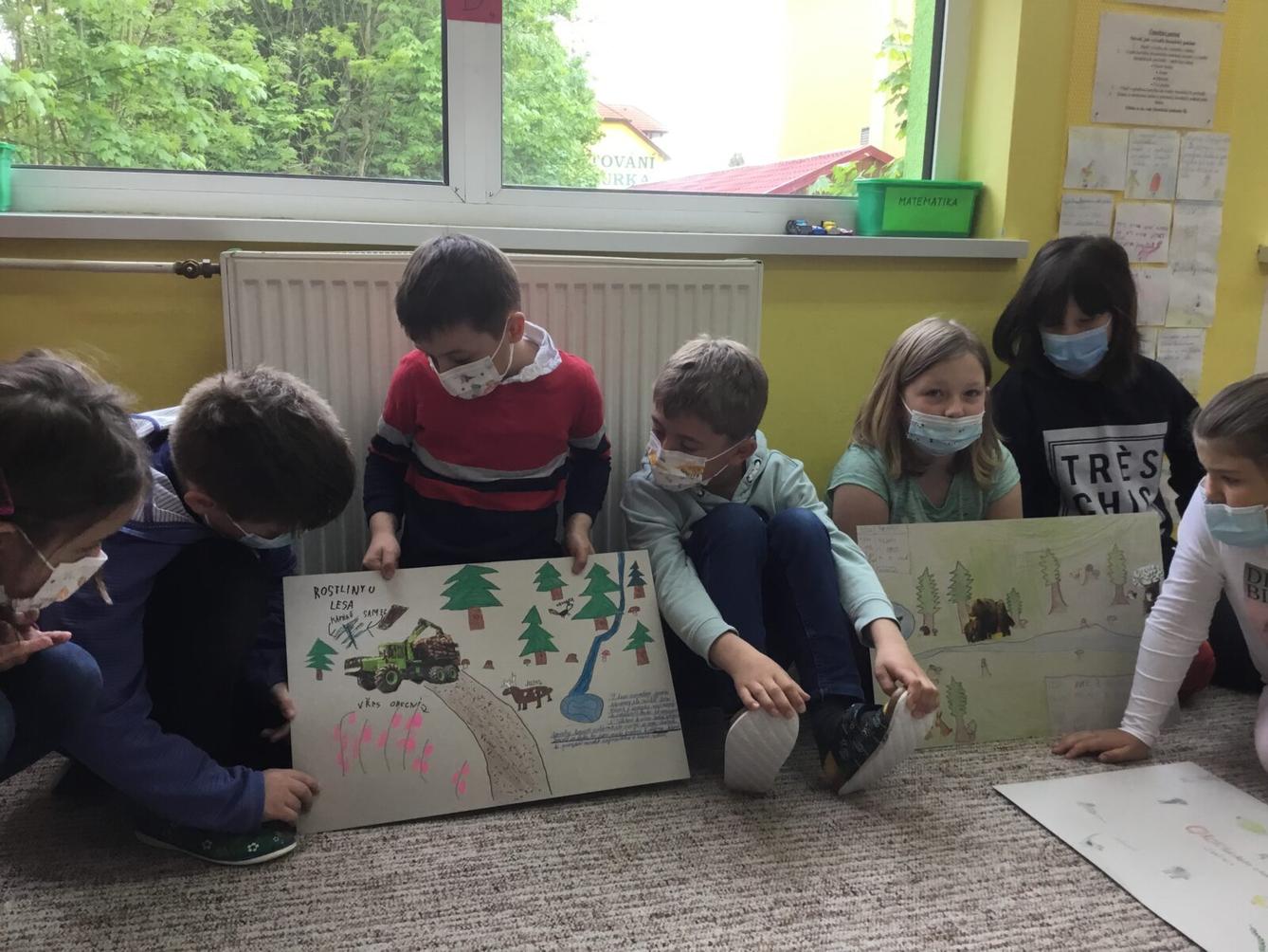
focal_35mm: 31
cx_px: 634
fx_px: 1136
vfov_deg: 45.5
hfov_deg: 58.3
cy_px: 476
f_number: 2.4
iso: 25
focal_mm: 3.3
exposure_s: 1/33
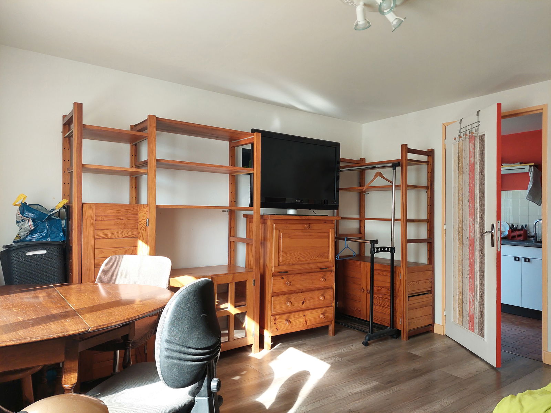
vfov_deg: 56.8
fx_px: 382
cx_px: 276
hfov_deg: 71.6
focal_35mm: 24
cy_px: 206
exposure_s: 1/100
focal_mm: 5.23
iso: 80
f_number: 1.8
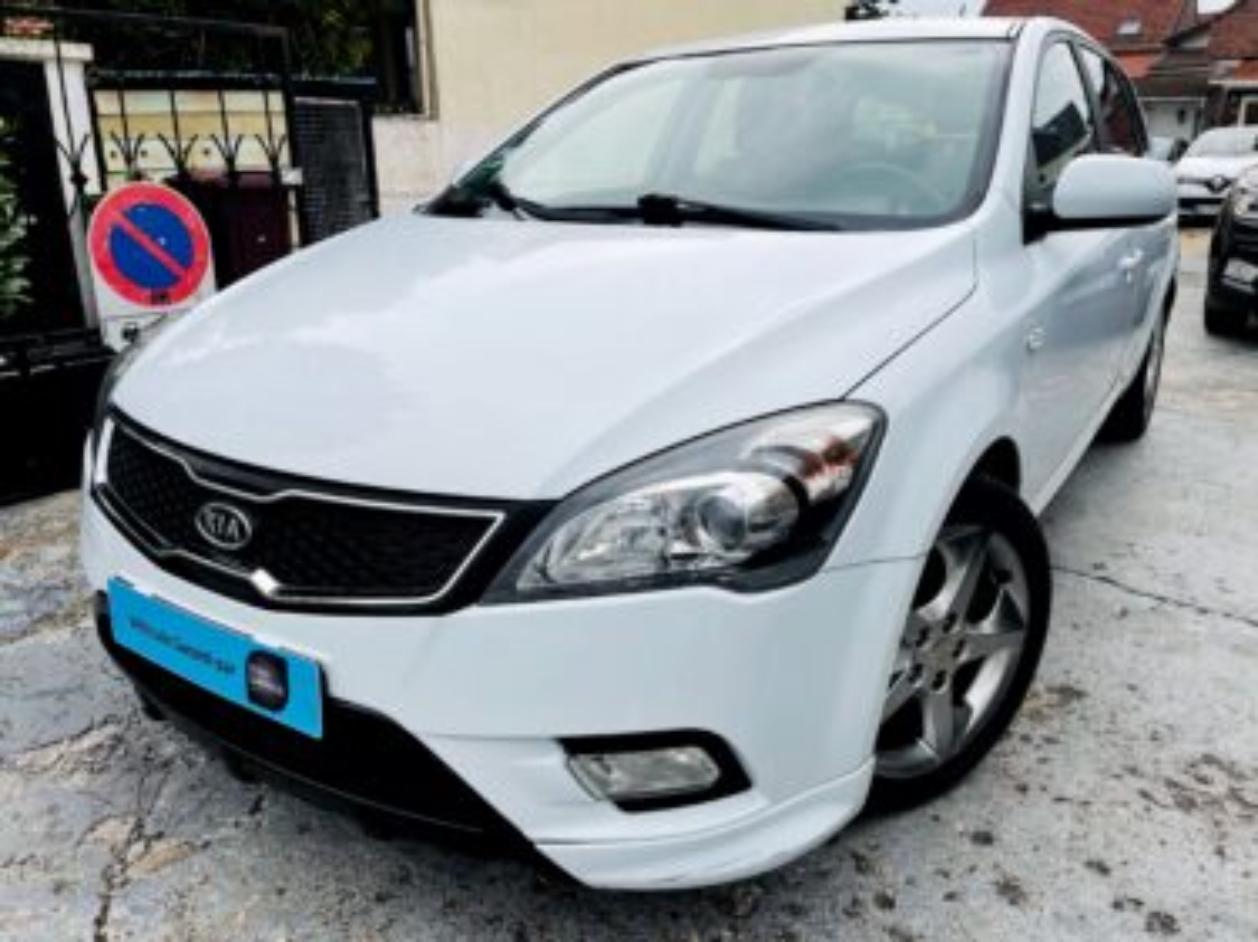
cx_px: 629
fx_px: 945
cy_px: 471
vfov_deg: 53.0
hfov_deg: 67.3
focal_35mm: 26
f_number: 1.6
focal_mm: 5.1
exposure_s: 1/523
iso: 32
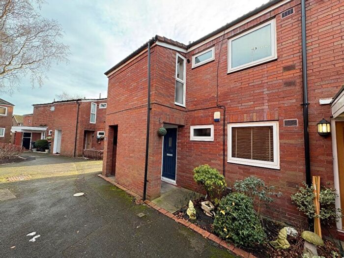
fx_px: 139
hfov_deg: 102.1
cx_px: 172
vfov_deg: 85.7
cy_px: 129
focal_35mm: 14
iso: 50
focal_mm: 2.22
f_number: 2.2
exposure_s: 1/99
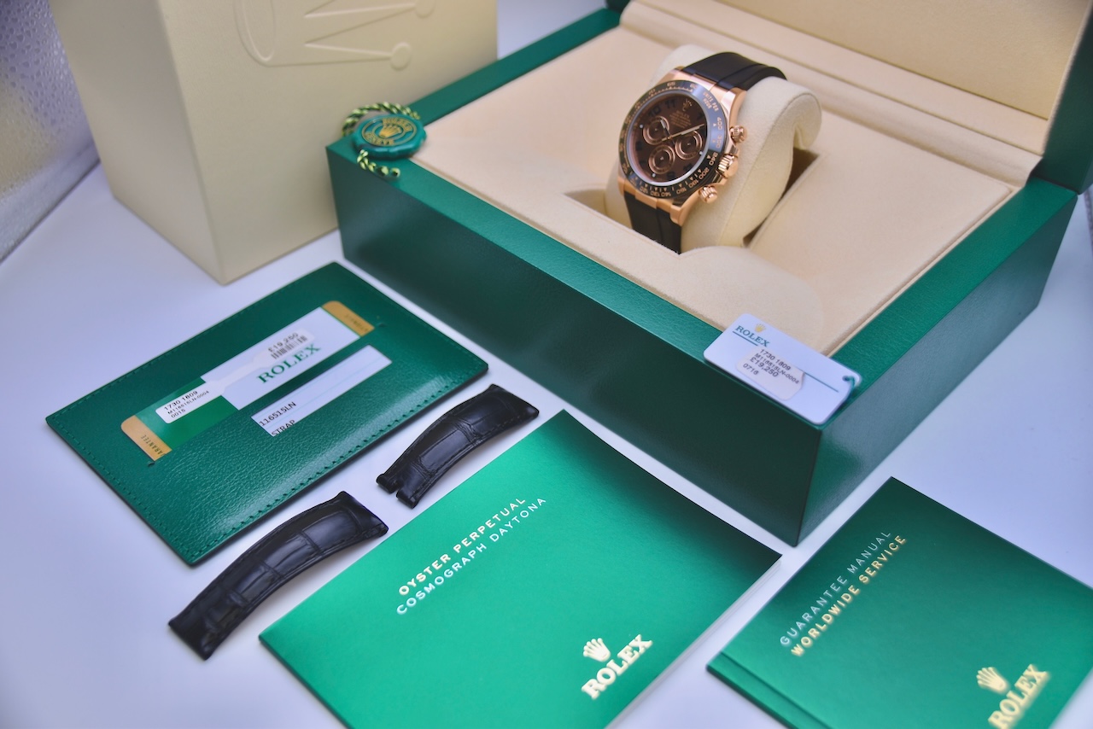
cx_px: 546
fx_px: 1184
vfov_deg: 34.2
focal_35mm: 39
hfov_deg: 49.5
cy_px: 364
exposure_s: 1/40
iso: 100
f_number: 4
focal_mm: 26
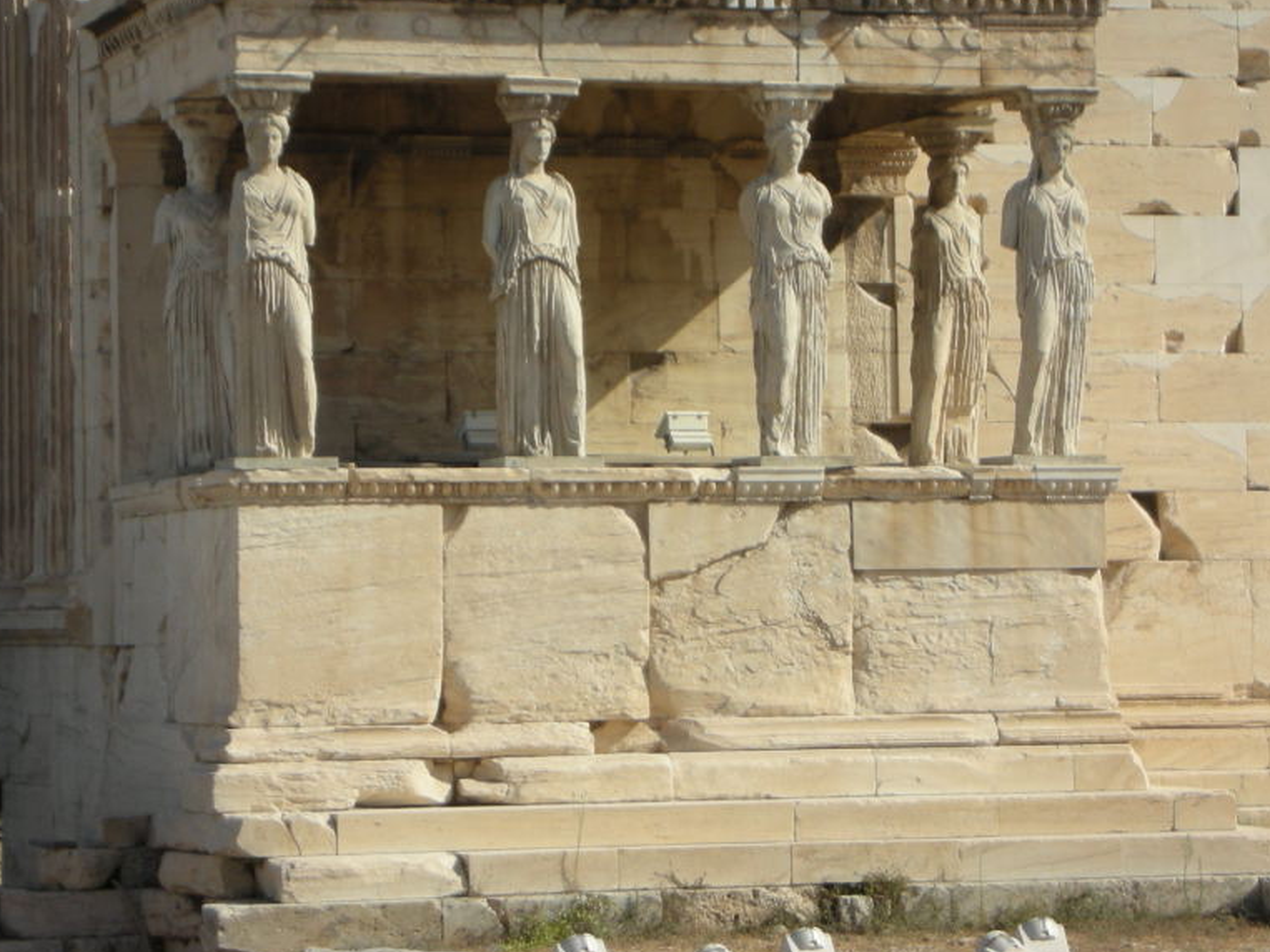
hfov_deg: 14.0
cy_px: 350
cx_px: 614
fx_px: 5172
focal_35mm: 141
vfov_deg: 10.5
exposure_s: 1/347
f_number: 5.4
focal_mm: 17.4
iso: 50
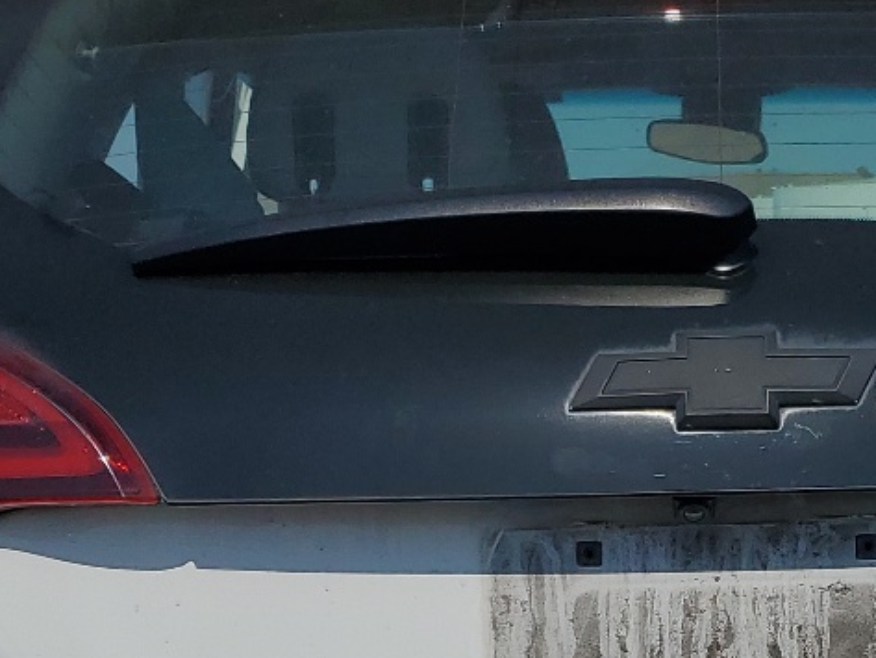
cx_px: 787
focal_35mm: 88
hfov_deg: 21.7
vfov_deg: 16.5
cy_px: 641
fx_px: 2228
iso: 50
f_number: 1.5
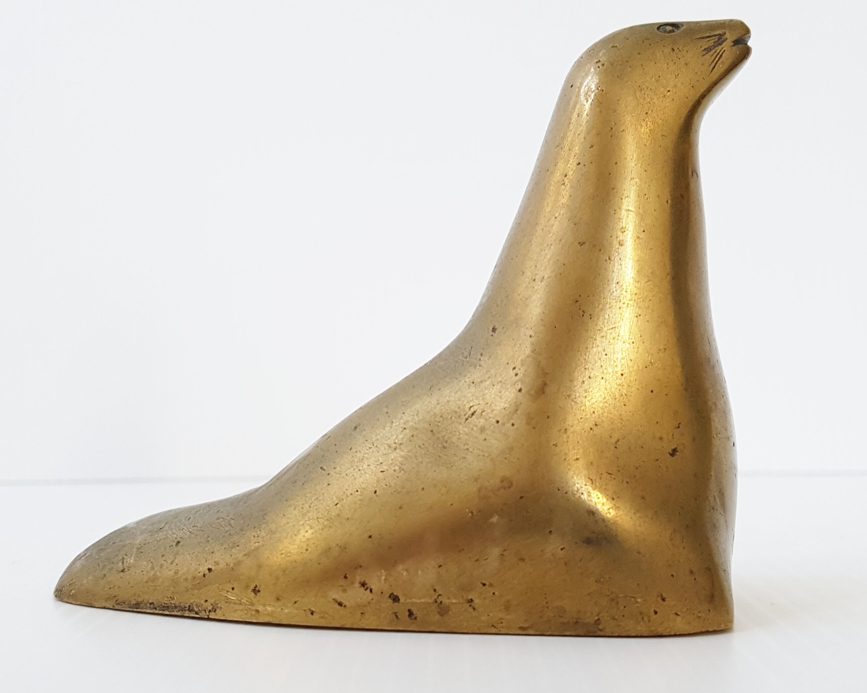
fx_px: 718
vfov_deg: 51.5
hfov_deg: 62.2
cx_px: 436
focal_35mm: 28
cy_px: 347
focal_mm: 4.2
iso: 80
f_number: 1.7
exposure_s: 1/100
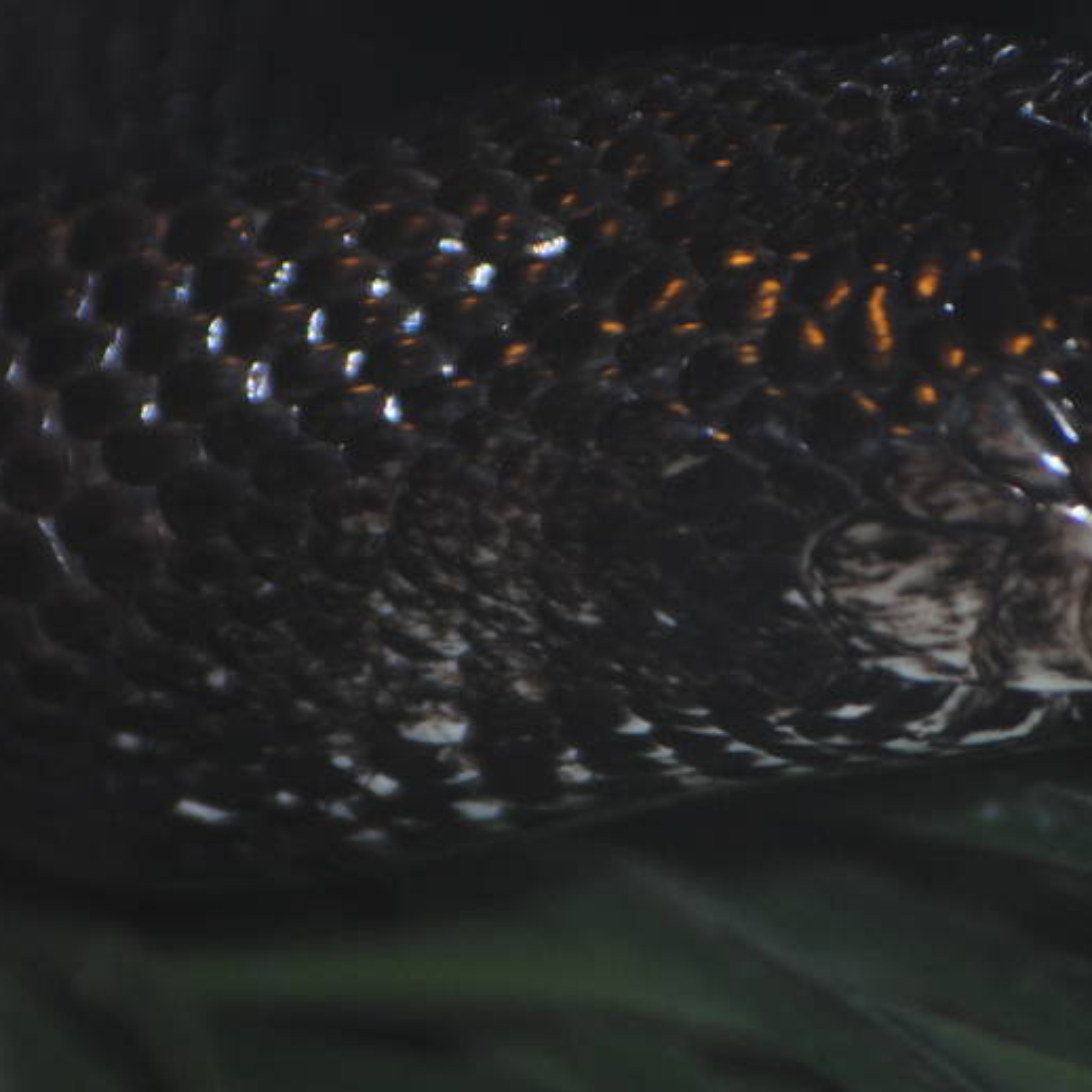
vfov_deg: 2.7
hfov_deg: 2.7
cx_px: 696
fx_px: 23210
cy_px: 454
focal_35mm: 650
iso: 200
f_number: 5.3
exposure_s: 1/60
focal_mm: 165
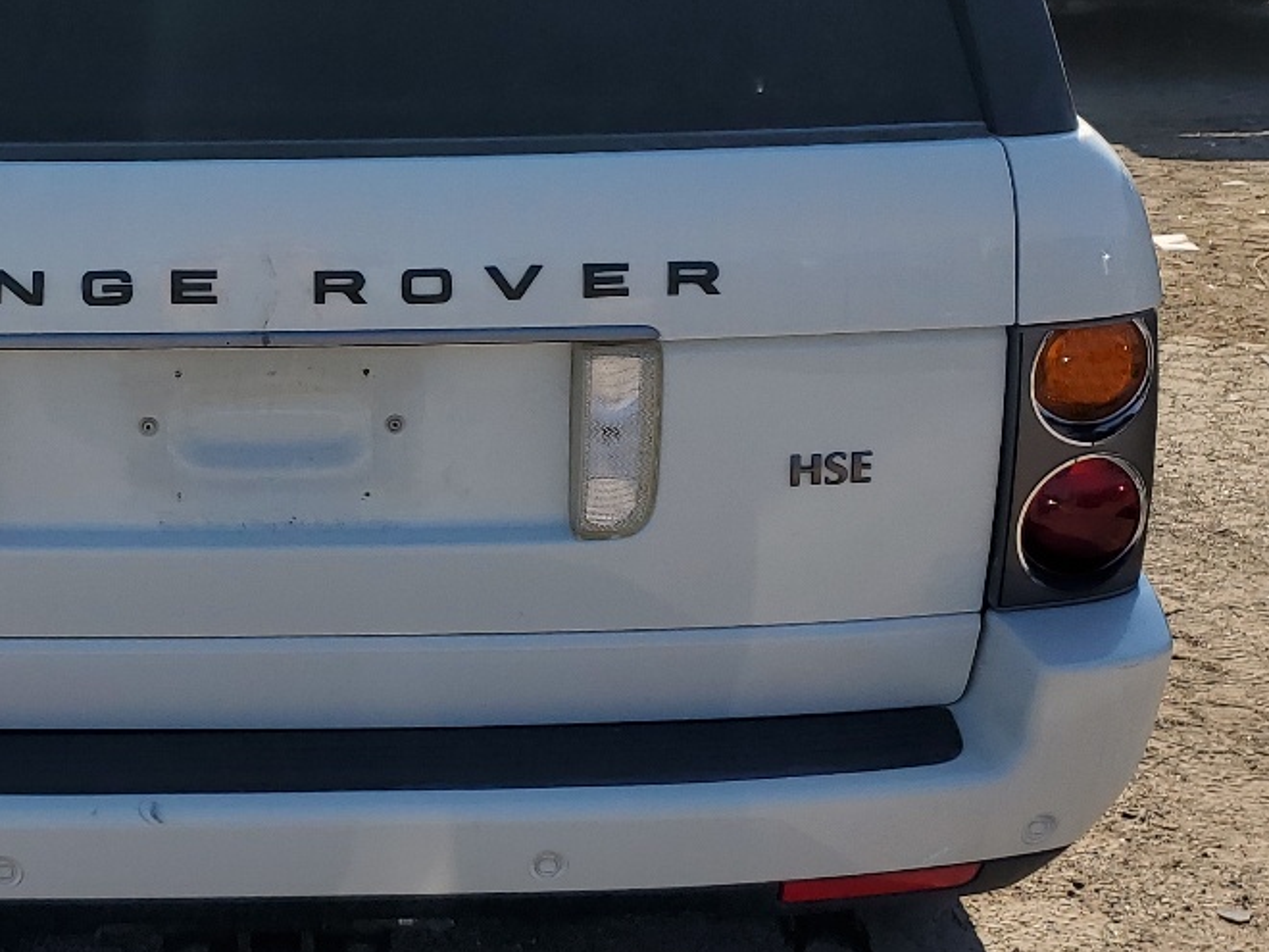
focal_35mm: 63
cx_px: 292
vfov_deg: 23.0
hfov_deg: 30.1
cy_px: 221
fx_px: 2310
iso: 50
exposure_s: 1/5000
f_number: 1.5
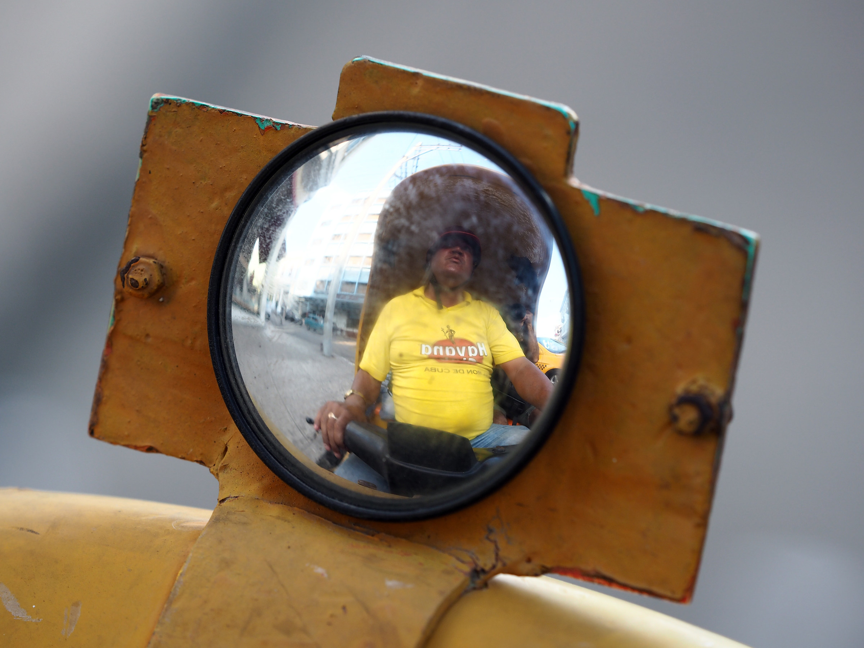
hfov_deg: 7.9
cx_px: 432
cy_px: 324
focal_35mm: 250
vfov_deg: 5.9
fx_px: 6240
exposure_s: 1/320
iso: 200
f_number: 3.2
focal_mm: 125
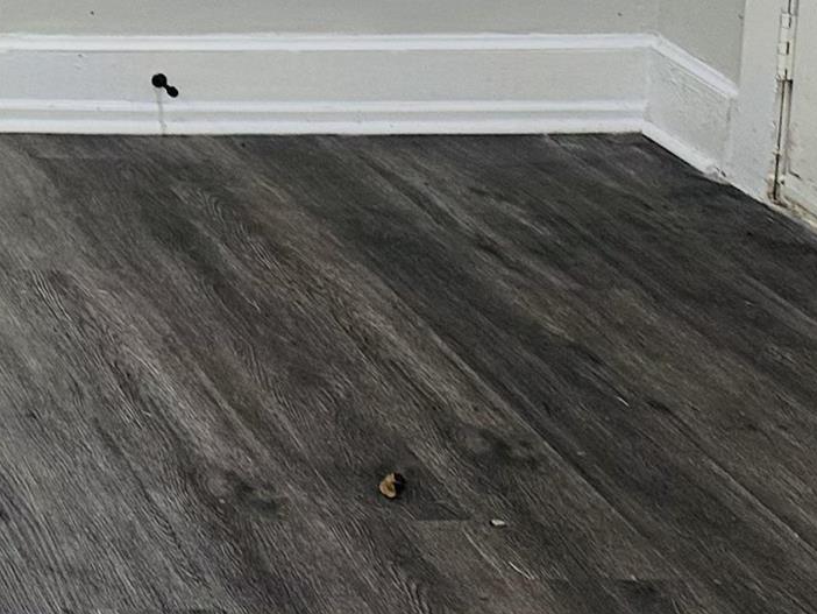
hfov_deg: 15.6
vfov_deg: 13.2
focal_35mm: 105
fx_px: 2479
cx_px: -717
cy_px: -354
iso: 125
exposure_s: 1/60
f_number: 1.78
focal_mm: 6.86
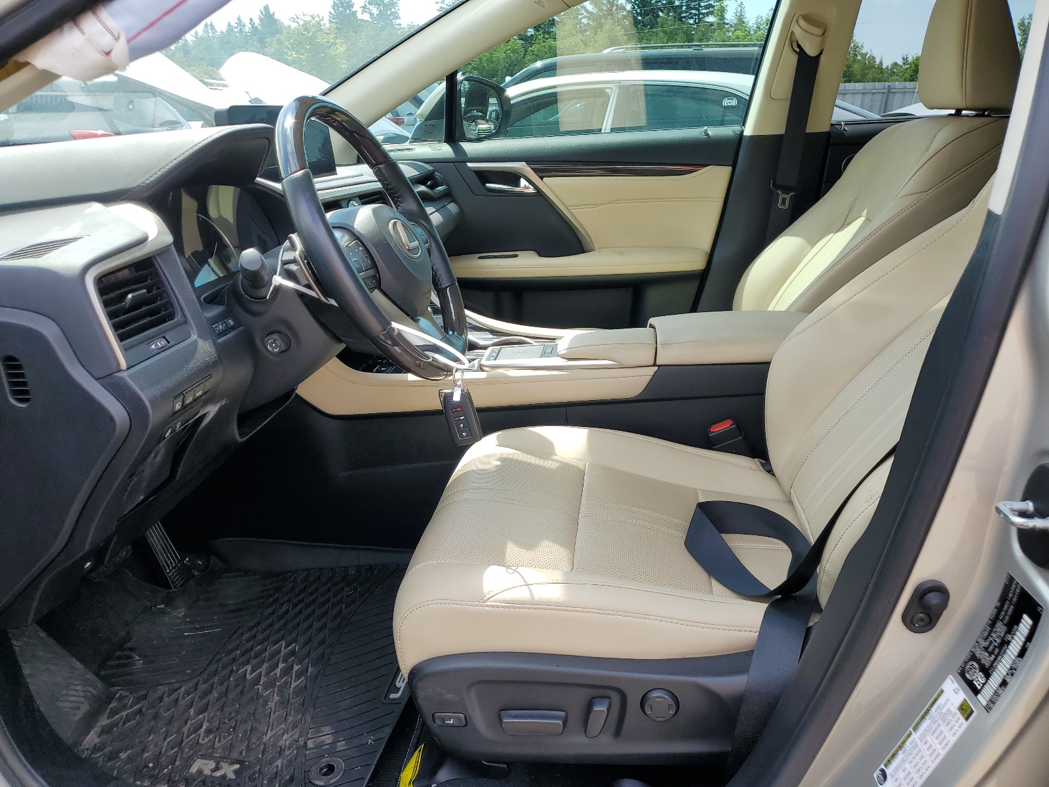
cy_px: 394
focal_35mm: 26
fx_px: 788
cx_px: 524
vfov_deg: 53.1
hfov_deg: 67.3
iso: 50
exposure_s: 1/714
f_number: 1.5
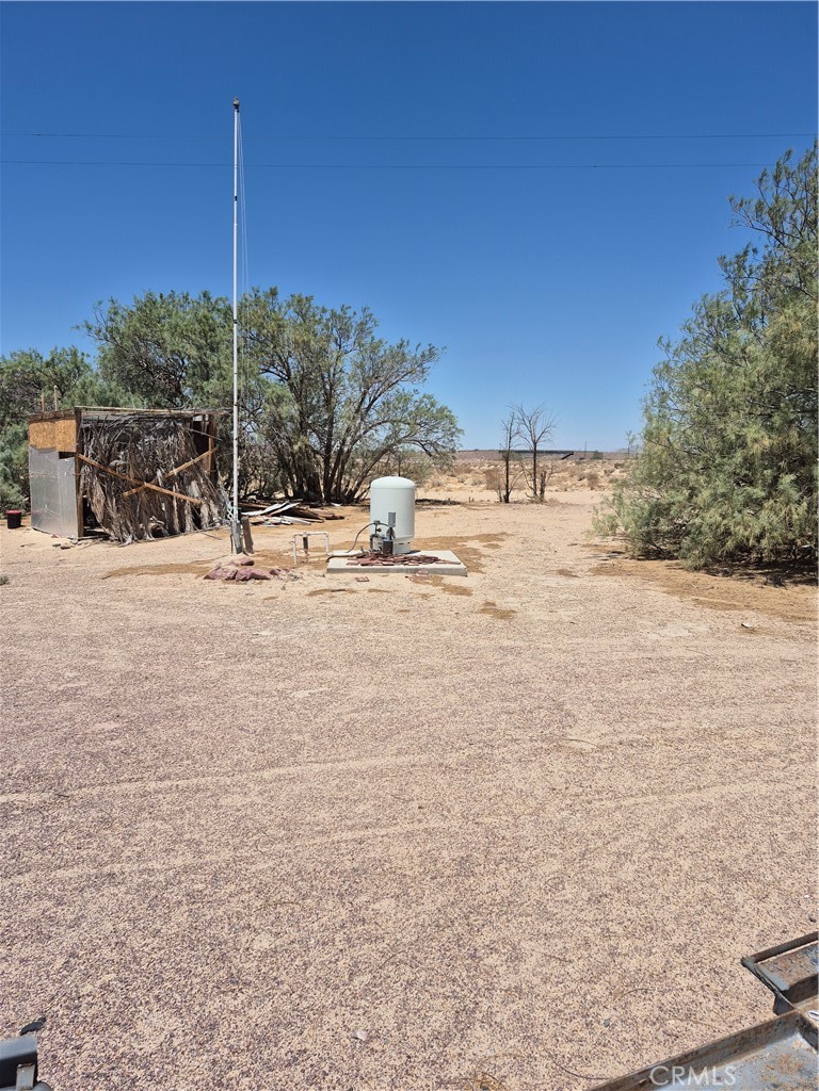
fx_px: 726
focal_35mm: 23
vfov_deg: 73.9
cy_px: 546
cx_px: 410
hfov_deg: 58.9
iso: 25
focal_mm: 5.4
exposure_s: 1/3144
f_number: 1.8
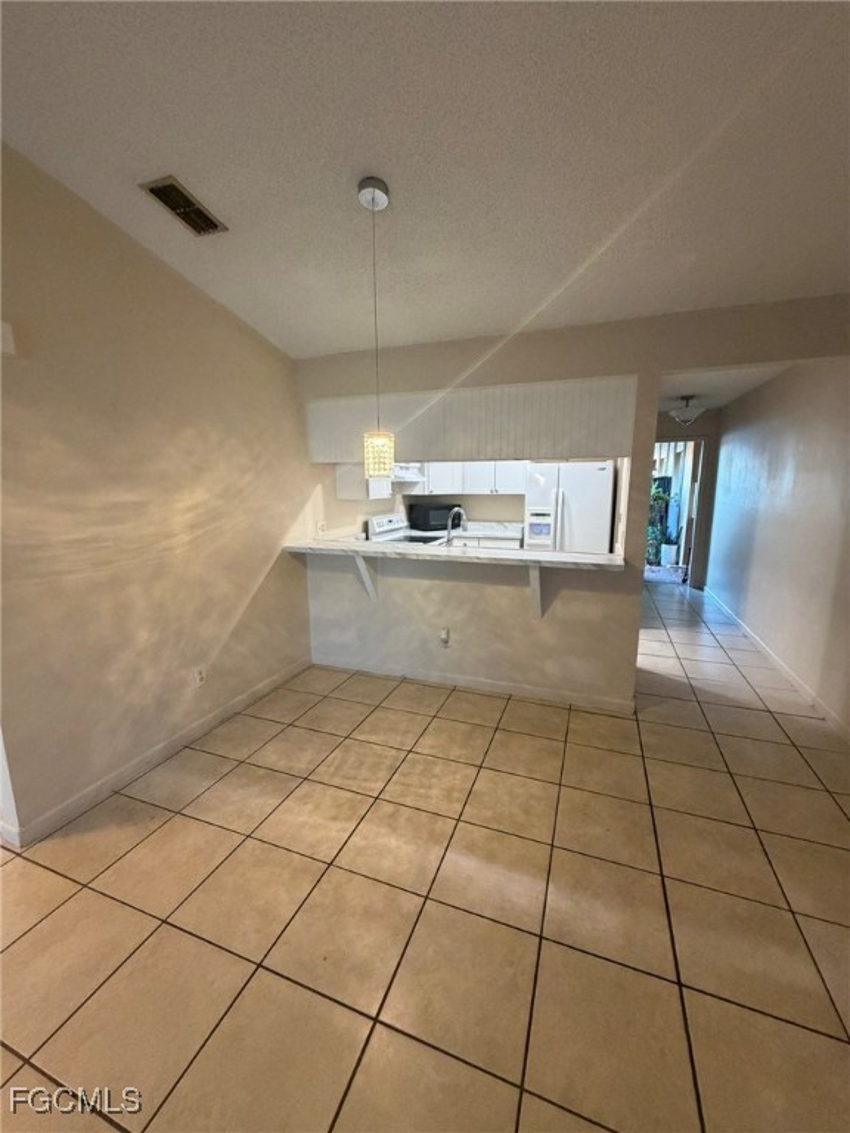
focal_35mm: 14
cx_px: 425
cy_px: 566
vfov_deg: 102.1
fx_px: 458
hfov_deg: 85.7
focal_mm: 2.22
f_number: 2.2
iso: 400
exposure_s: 1/60
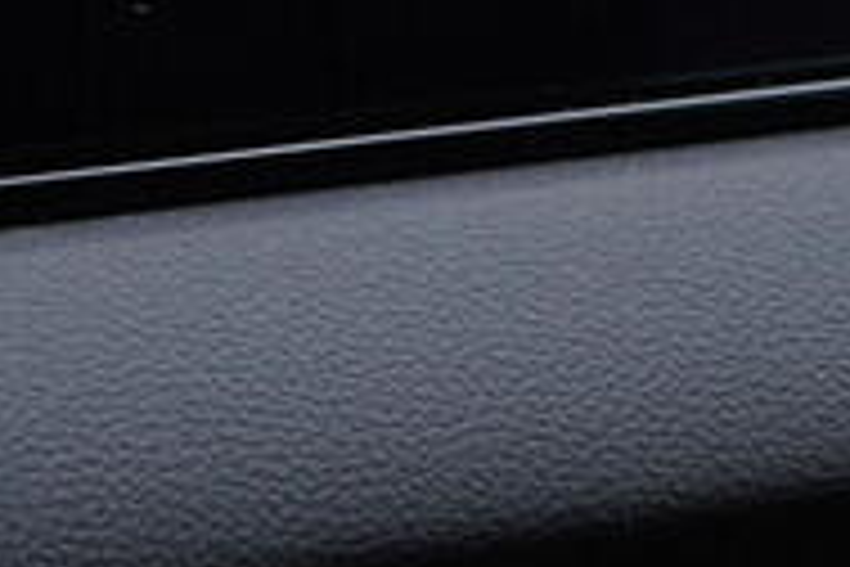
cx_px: 355
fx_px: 4604
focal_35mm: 195
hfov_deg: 10.5
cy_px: -947
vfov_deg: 6.6
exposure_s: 1/50
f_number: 3.2
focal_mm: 24
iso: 125
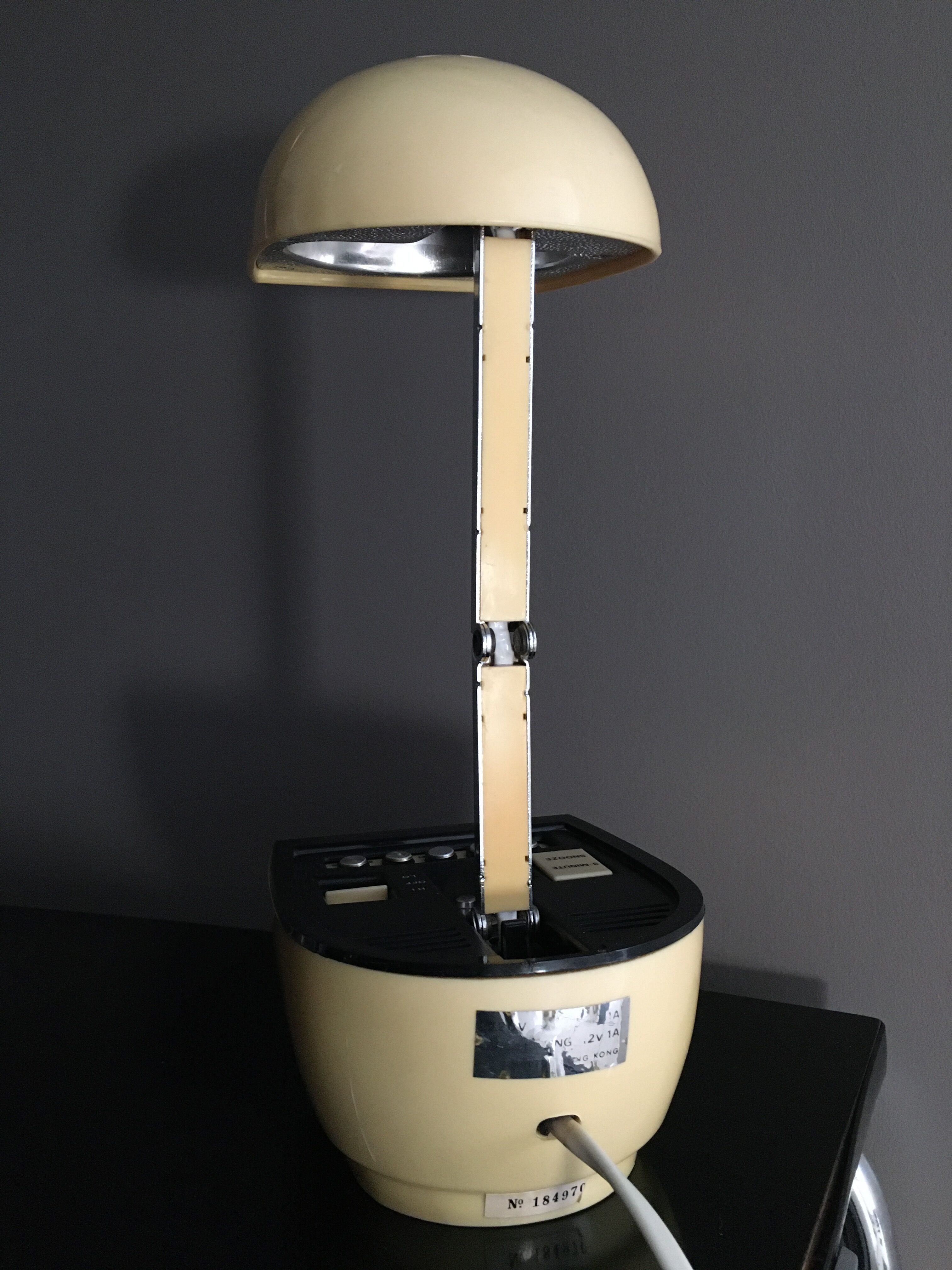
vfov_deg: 61.7
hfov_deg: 48.2
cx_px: 476
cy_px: 635
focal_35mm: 29
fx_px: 1063
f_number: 2.2
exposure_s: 1/17
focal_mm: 4.15
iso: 250
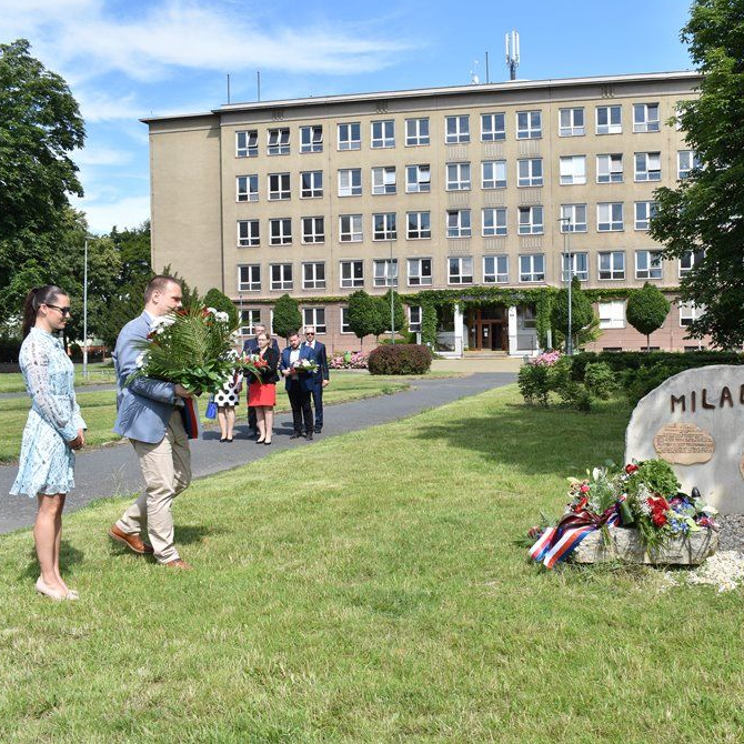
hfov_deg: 42.5
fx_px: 948
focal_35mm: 39
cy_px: 370
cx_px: 466
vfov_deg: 42.8
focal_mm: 20
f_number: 8
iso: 100
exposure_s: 1/250
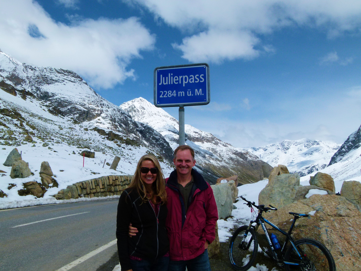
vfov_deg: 46.8
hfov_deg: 60.0
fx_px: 313
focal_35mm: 30
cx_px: 180
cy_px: 136
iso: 100
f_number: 5
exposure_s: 1/2000
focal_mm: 5.4
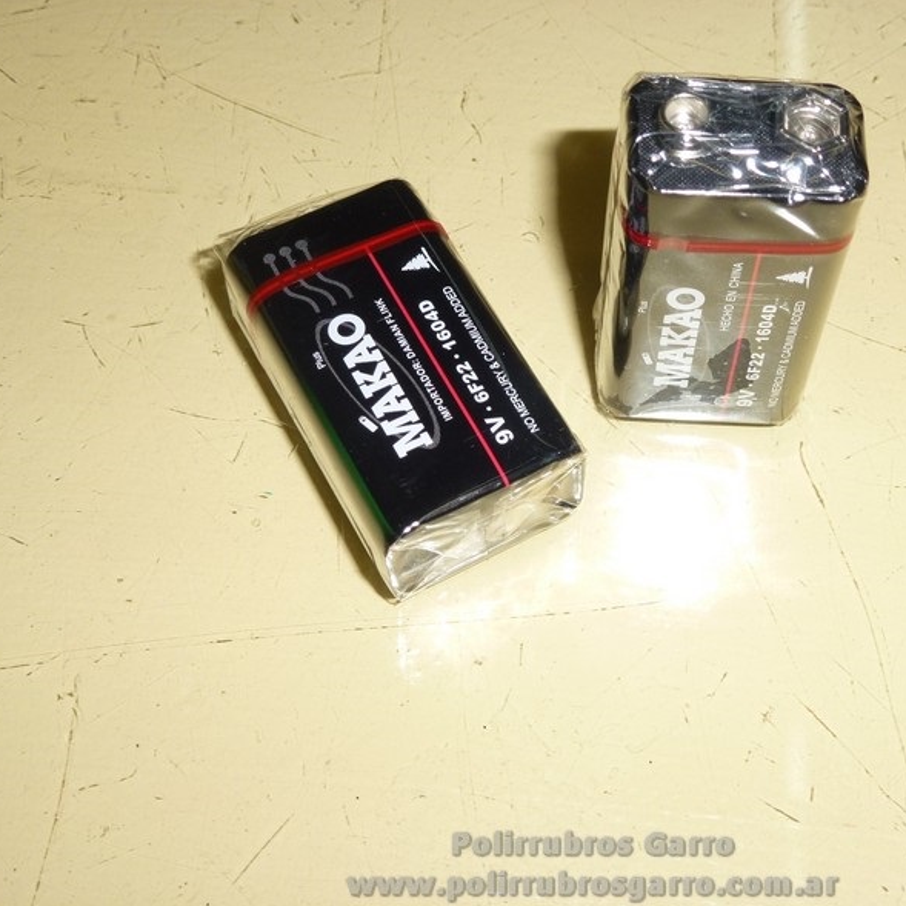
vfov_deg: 31.6
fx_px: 1599
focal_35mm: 54
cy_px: 446
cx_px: 594
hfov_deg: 31.4
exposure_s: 1/60
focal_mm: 8
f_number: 4
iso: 100
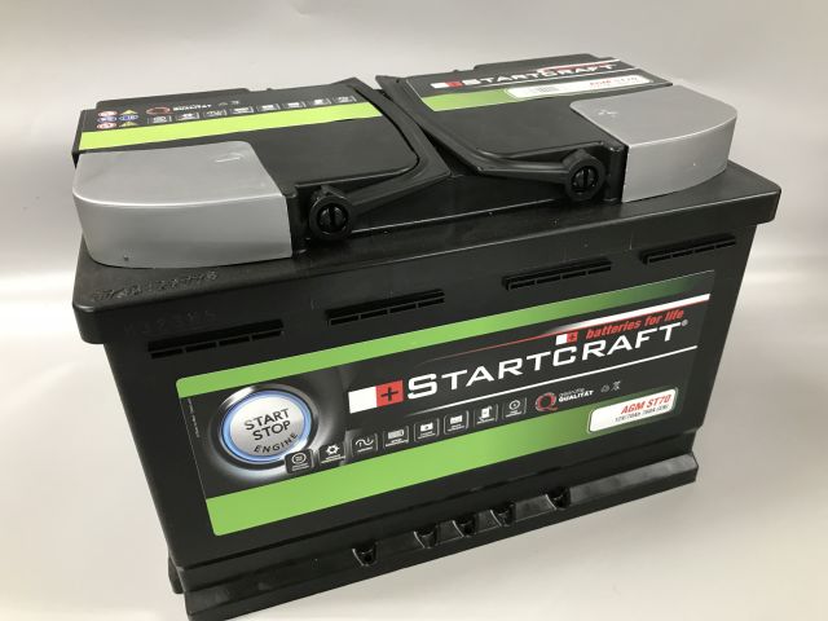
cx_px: 414
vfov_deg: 49.7
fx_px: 670
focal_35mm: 28
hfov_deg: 63.4
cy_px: 310
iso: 50
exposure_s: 1/17
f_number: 1.8
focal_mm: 3.99
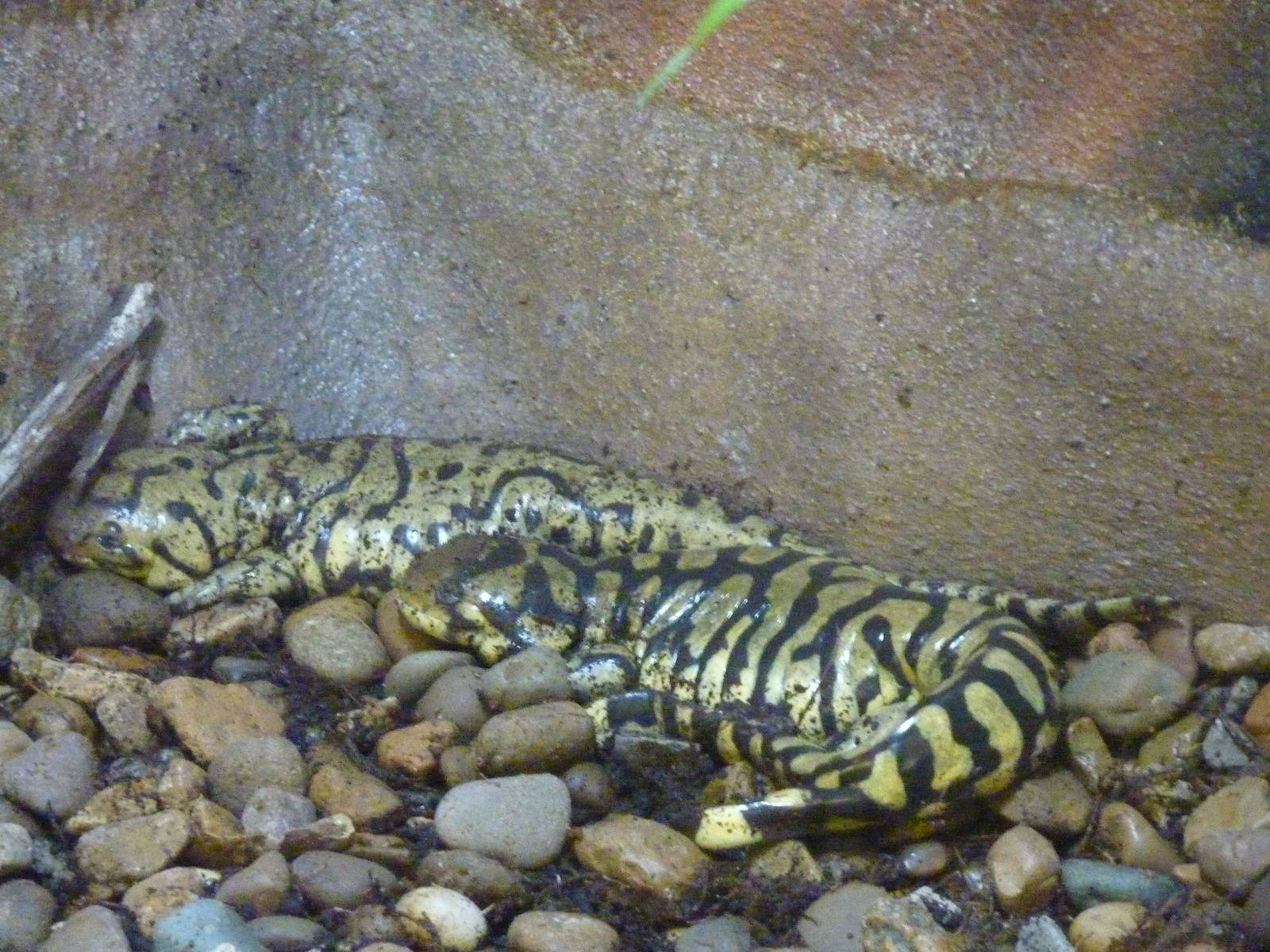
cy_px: 476
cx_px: 635
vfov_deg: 9.4
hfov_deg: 12.5
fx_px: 5797
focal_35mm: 158
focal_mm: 25.9
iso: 1600
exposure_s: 1/5
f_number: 4.5
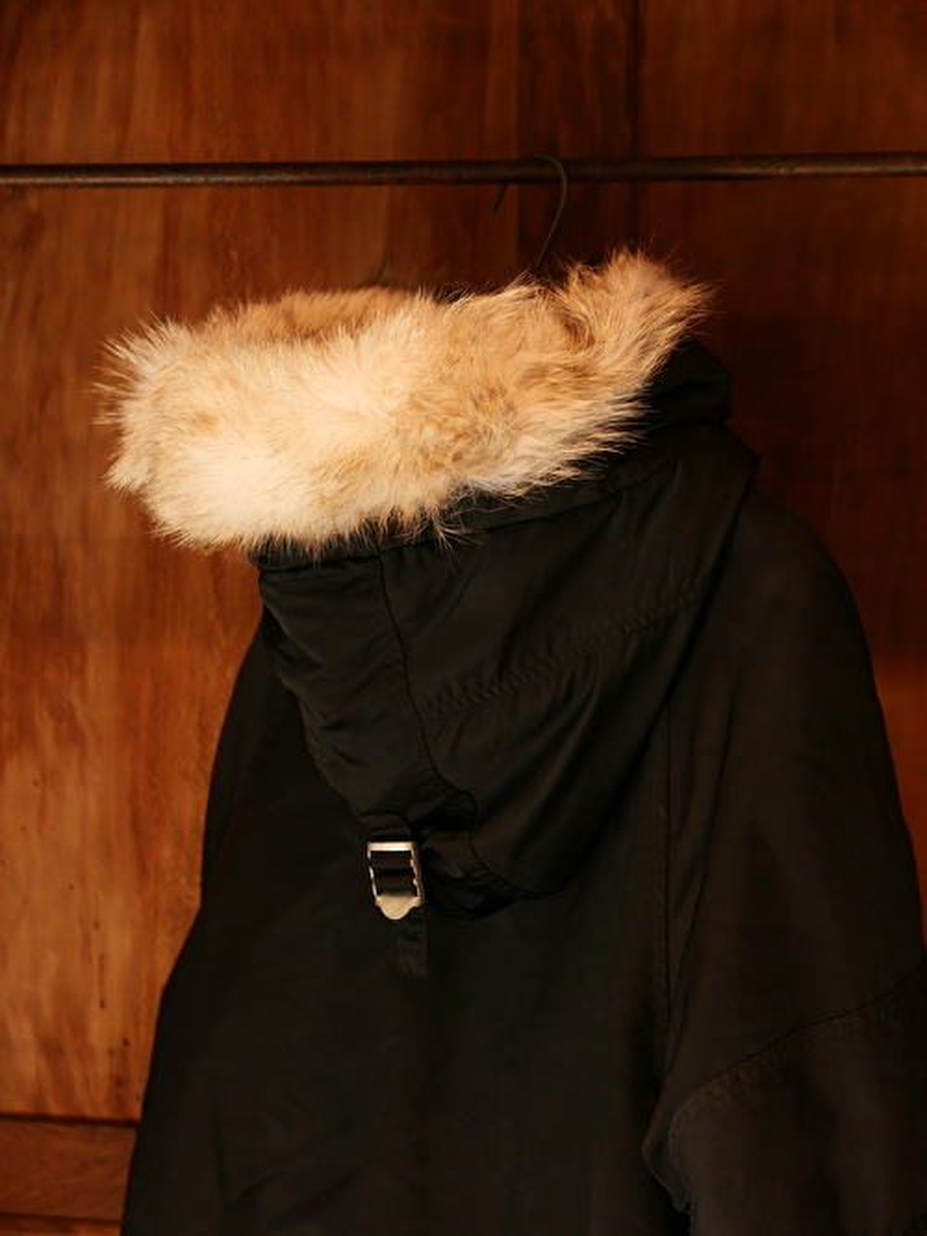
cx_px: 464
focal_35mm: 75
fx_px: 2679
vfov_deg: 26.0
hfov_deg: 19.6
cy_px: 618
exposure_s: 1/125
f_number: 2.8
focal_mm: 34
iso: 800
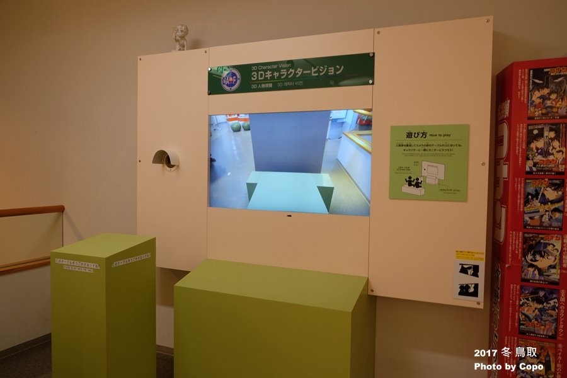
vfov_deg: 47.9
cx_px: 284
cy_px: 189
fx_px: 425
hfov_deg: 67.4
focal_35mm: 27
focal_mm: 18
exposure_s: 1/60
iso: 640
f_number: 3.6
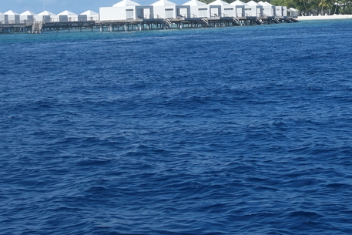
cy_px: 4
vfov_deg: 13.8
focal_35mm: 98
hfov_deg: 20.8
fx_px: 958
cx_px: 203
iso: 125
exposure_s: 1/160
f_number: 4
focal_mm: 12.99
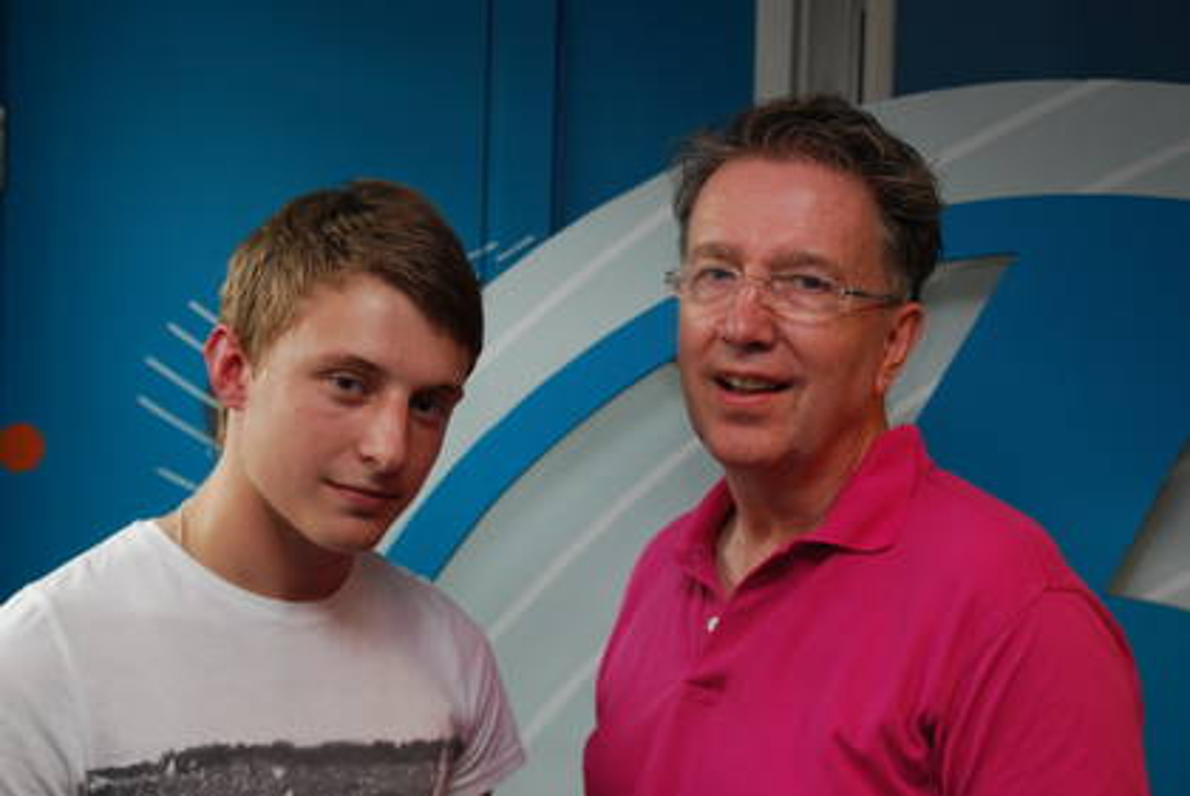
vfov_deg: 25.8
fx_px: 1737
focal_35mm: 52
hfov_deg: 37.8
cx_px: 595
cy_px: 398
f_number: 4
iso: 200
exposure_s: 1/60
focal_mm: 35
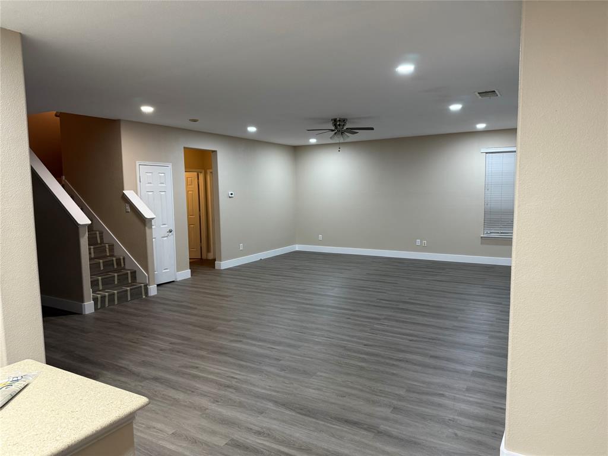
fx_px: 422
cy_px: 228
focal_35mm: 24
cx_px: 304
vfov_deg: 56.8
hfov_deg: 71.6
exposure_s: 1/60
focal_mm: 6.76
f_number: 1.78
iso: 160
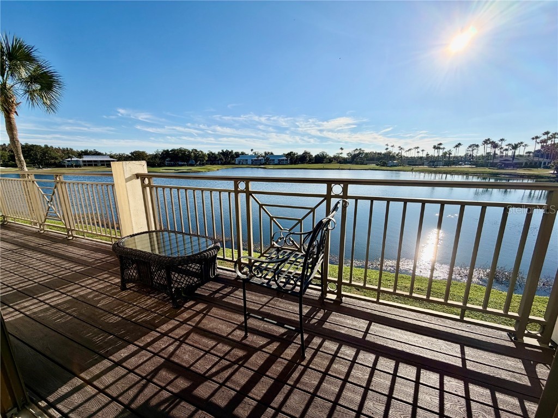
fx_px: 226
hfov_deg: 102.1
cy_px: 209
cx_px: 279
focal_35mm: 14
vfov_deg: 85.7
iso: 20
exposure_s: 1/1285
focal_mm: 2.22
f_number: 2.2
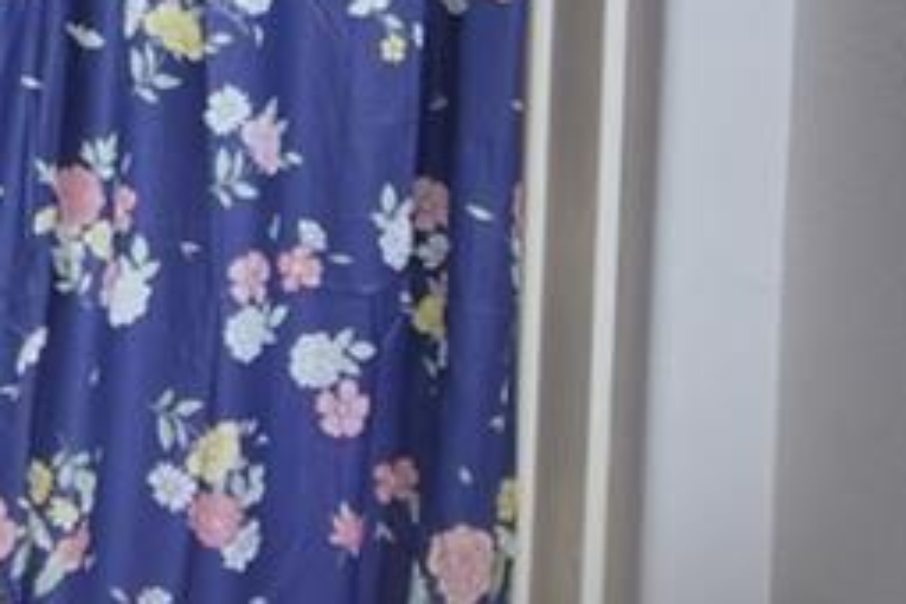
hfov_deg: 19.0
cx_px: -462
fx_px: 2365
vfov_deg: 13.9
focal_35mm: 94
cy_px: -227
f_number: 4.5
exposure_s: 1/30
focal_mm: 10
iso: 400
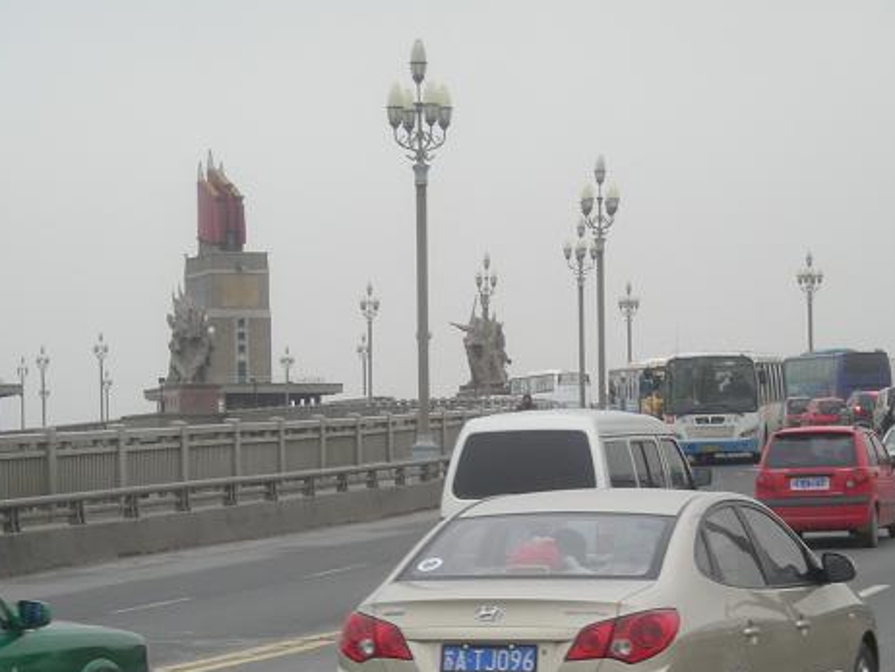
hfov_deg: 15.4
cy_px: 453
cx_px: 453
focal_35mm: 128
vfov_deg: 11.6
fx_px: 3311
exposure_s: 1/103
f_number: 3.9
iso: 50
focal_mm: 12.3
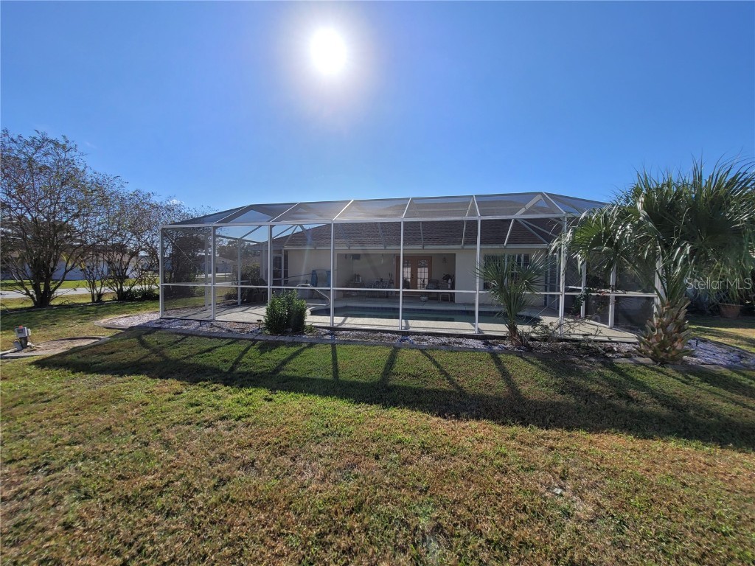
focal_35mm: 13
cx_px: 378
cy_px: 283
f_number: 2.2
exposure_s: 1/2643
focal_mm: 2.2
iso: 64
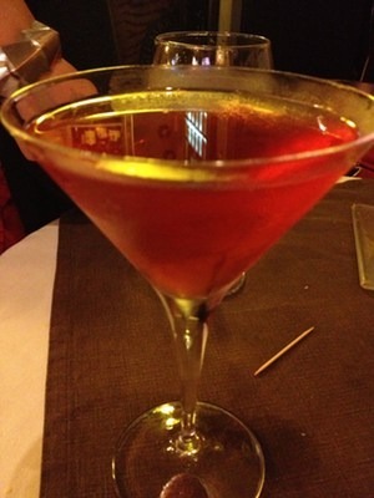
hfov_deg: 40.7
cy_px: 249
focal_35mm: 35
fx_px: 504
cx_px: 187
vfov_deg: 52.6
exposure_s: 1/15
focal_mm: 4.28
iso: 800
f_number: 2.4
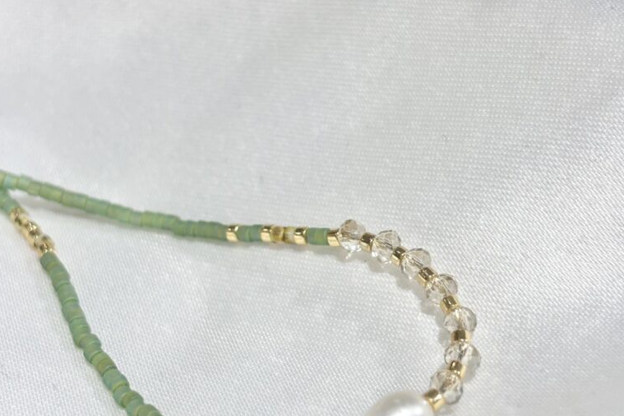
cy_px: 247
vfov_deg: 18.7
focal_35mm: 73
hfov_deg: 27.7
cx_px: 310
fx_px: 1265
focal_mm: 5.96
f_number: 1.6
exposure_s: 1/276
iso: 32
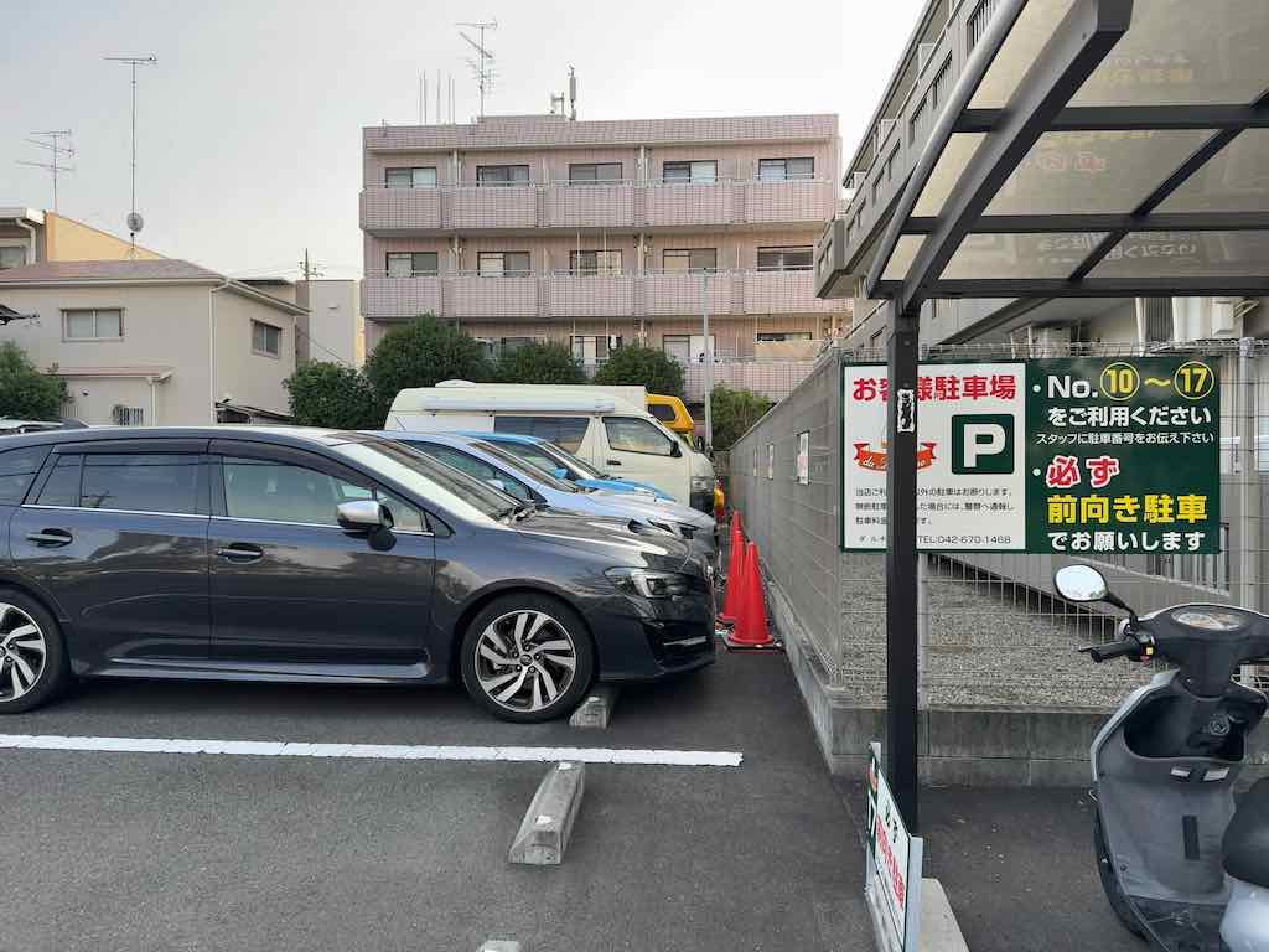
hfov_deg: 71.6
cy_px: 476
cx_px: 634
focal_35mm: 24
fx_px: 880
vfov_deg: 56.8
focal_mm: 6.76
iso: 80
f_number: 1.78
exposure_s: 1/756
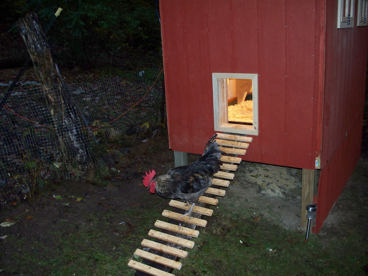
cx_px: 184
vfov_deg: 39.7
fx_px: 383
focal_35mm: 36
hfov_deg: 51.4
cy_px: 138
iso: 200
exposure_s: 1/30
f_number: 2.8
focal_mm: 7.54
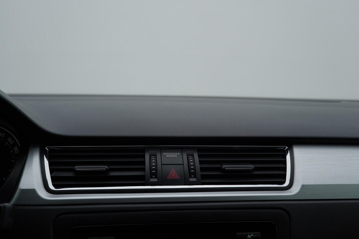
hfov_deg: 53.1
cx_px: 180
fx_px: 359
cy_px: 120
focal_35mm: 36
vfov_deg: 36.9
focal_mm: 24
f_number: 5
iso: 125
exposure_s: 1/125
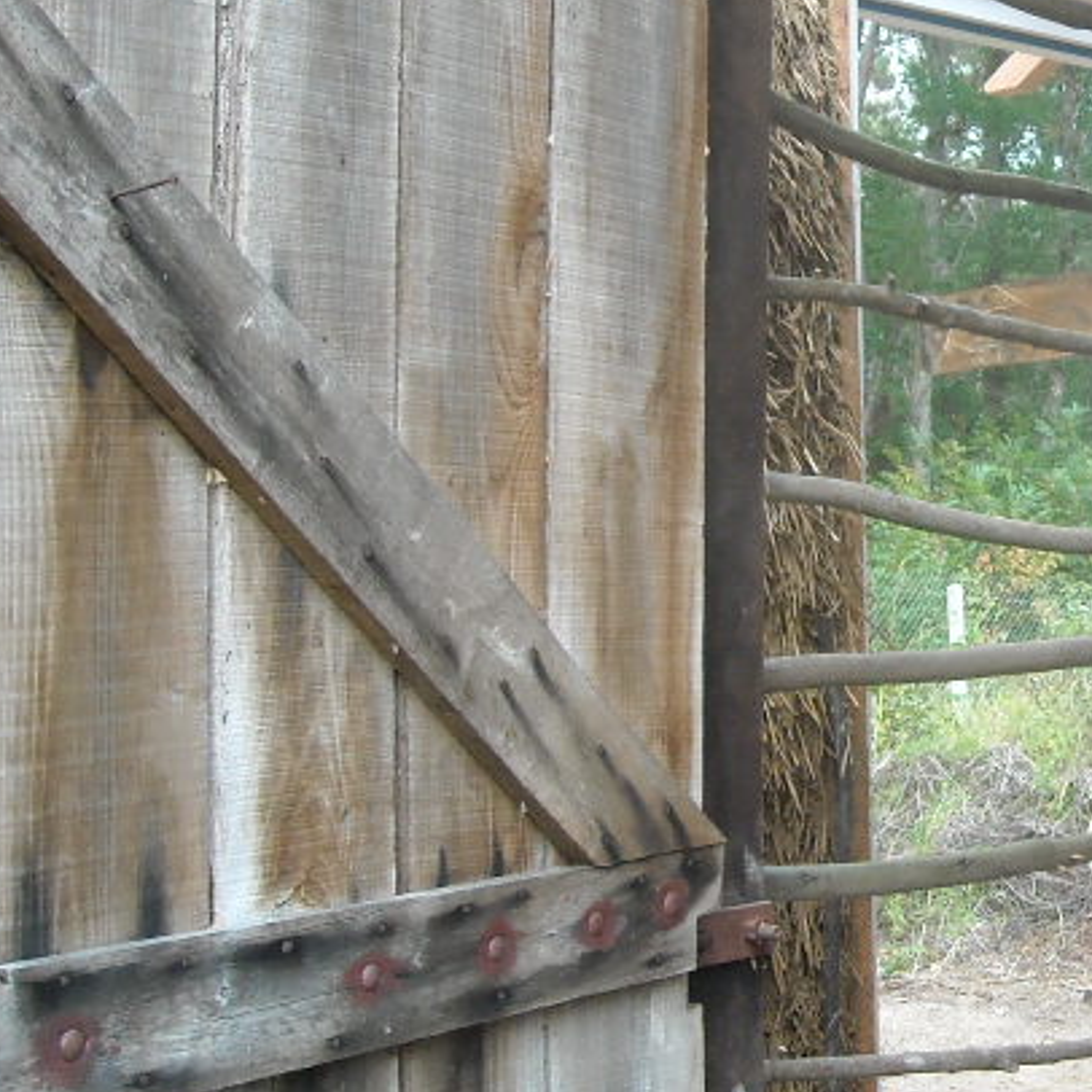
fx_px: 2784
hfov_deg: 20.8
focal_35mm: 78
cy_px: 393
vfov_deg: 22.1
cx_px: 1291
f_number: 2.8
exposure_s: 1/60
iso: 218
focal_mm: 5.7
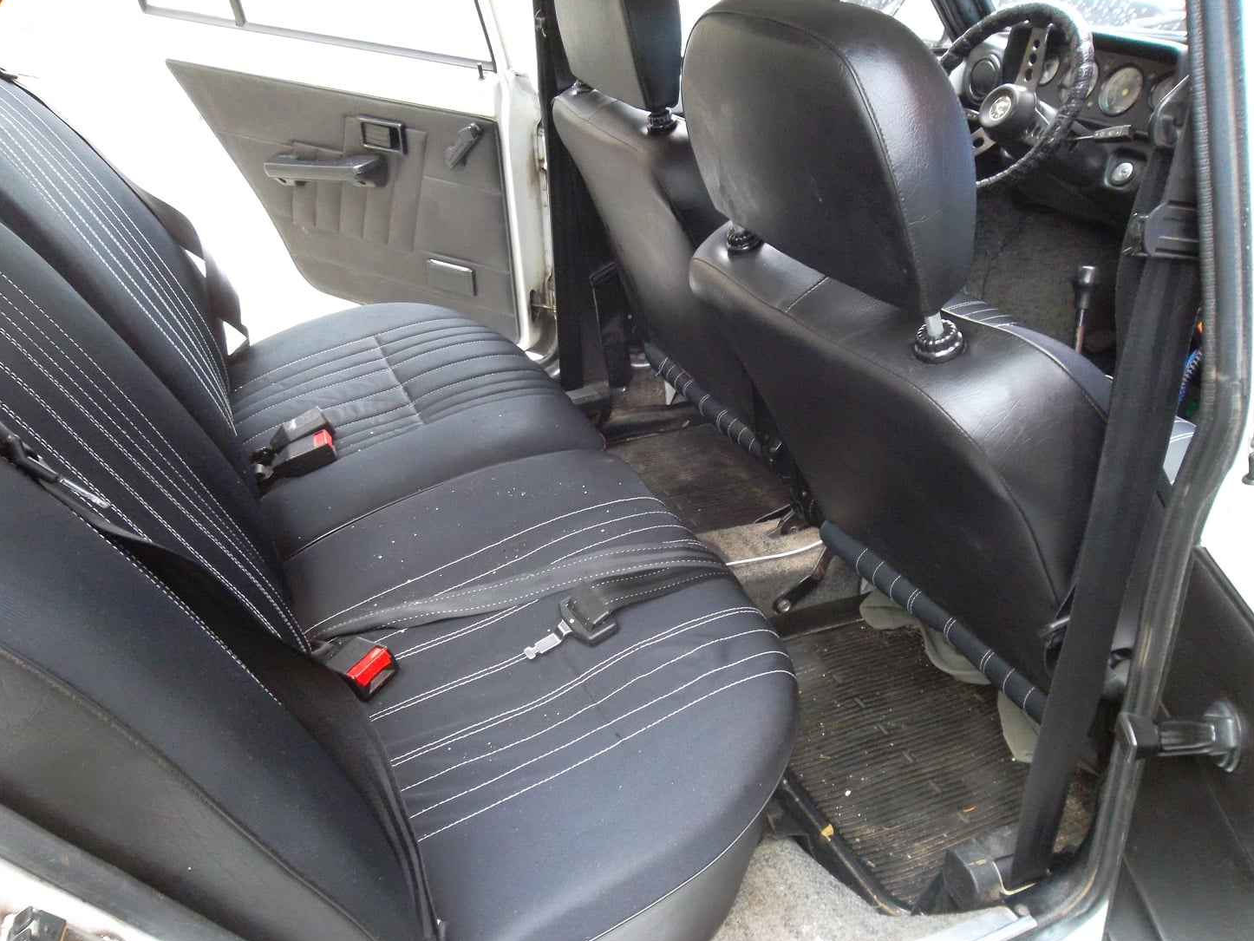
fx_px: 1014
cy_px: 481
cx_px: 608
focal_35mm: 28
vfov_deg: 49.8
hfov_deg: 63.4
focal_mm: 4.9
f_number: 3.5
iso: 373
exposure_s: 1/45
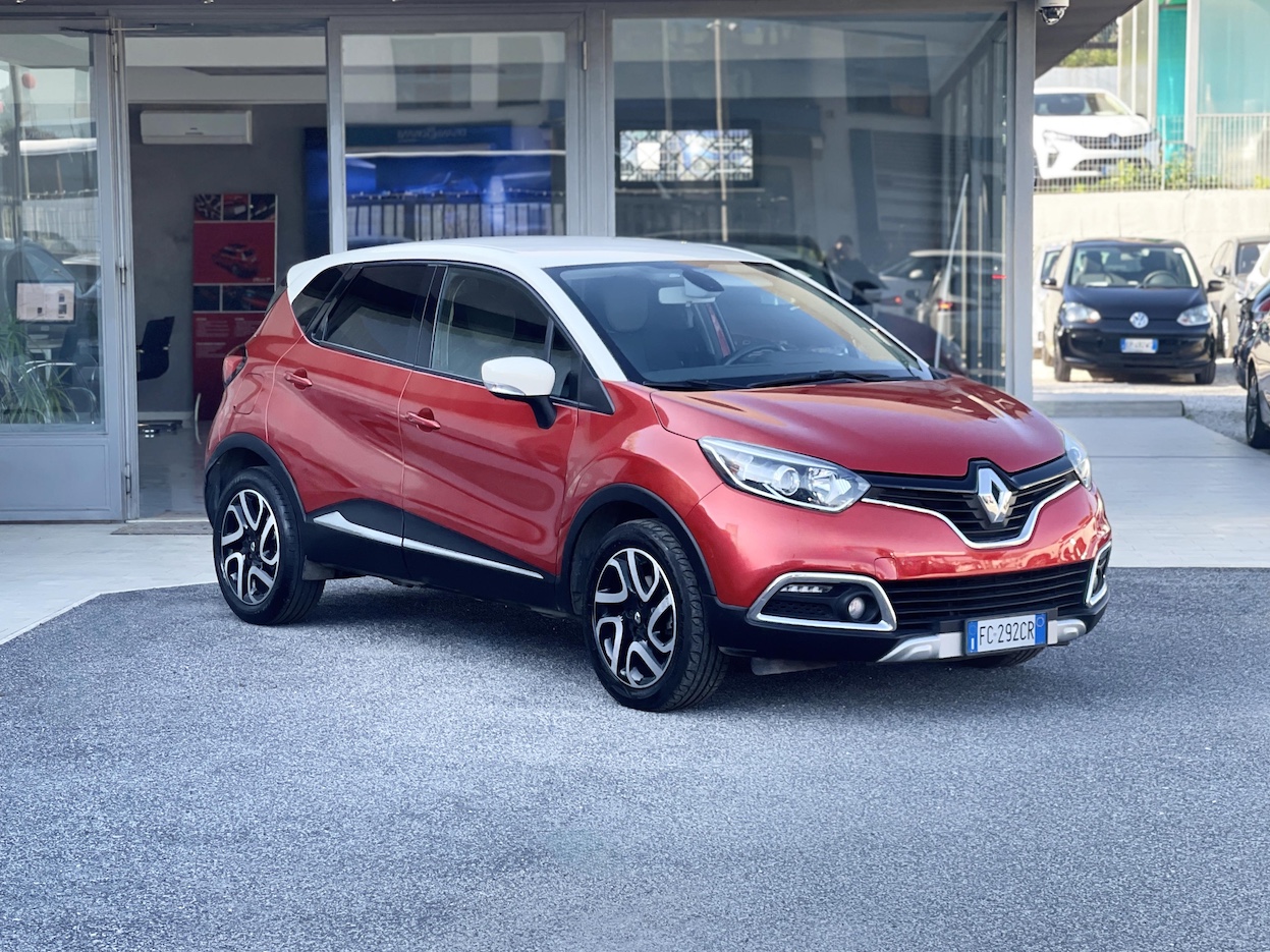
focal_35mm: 64
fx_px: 2348
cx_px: 635
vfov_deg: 22.9
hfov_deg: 30.3
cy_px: 476
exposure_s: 1/121
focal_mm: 7.5
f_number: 2.2
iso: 32
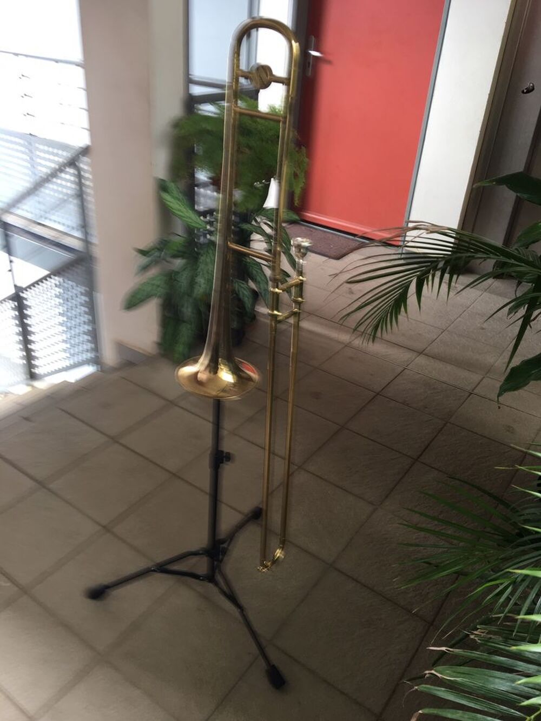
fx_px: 604
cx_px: 270
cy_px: 360
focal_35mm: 29
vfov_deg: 61.7
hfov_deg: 48.2
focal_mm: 4.15
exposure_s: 1/50
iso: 32
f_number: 2.2
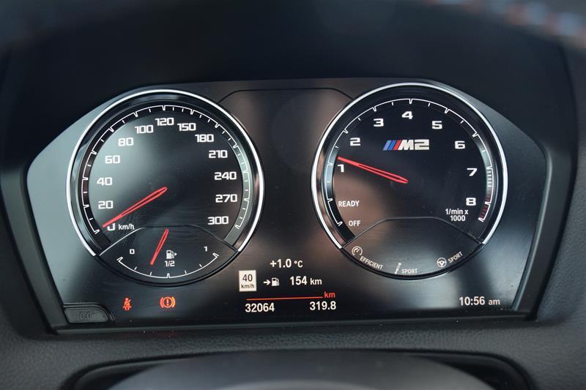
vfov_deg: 29.9
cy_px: 195
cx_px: 293
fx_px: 732
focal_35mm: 45
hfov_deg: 43.6
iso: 2200
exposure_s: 1/60
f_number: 4
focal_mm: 30
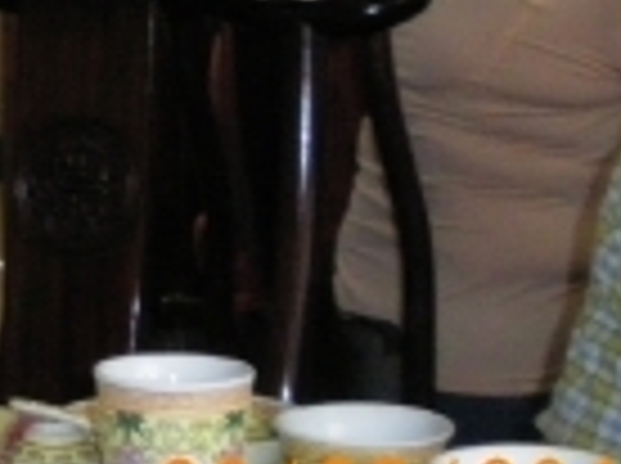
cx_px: -414
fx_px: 2812
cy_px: -293
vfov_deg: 9.1
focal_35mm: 157
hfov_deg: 11.8
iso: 400
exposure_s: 1/50
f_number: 3.5
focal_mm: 6.3
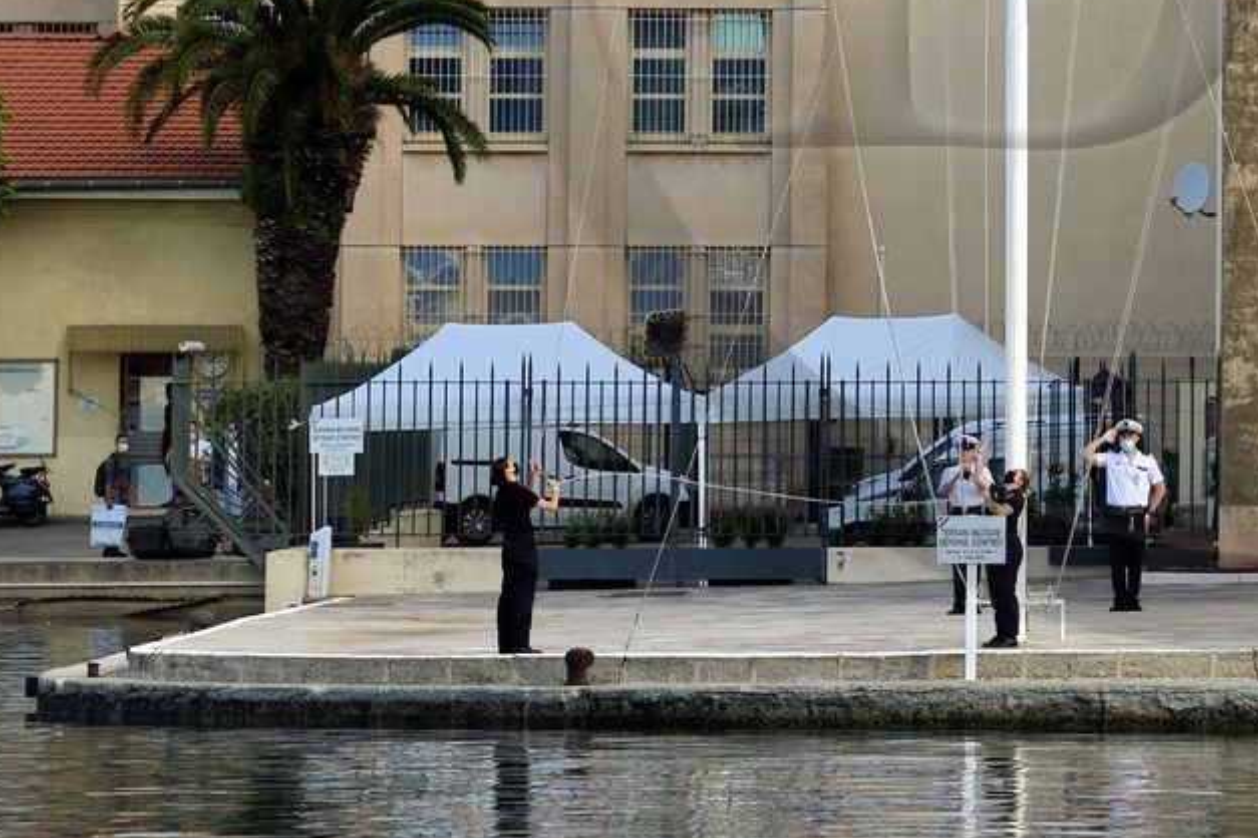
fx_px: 16038
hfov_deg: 4.5
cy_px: -179
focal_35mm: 459
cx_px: 1302
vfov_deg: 3.0
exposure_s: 1/250
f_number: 10
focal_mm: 180
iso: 200
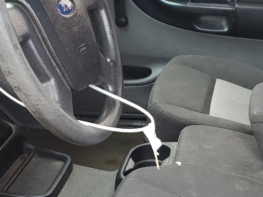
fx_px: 608
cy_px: 159
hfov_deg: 24.4
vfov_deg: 18.3
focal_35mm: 80
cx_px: 160
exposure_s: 1/120
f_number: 1.5
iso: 53
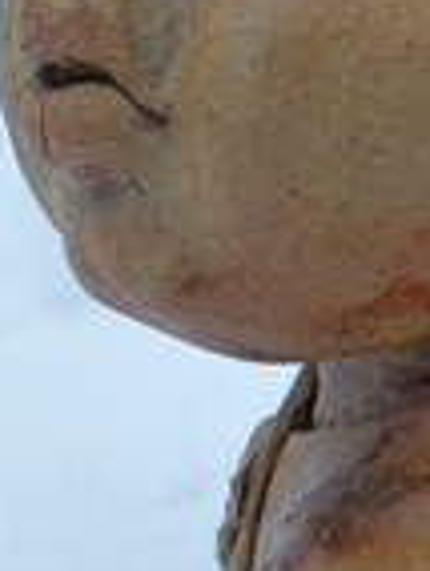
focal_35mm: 169
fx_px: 2791
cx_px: 549
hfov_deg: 8.7
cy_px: 273
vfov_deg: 11.7
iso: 80
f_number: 3.2
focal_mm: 8.5
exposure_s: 1/50
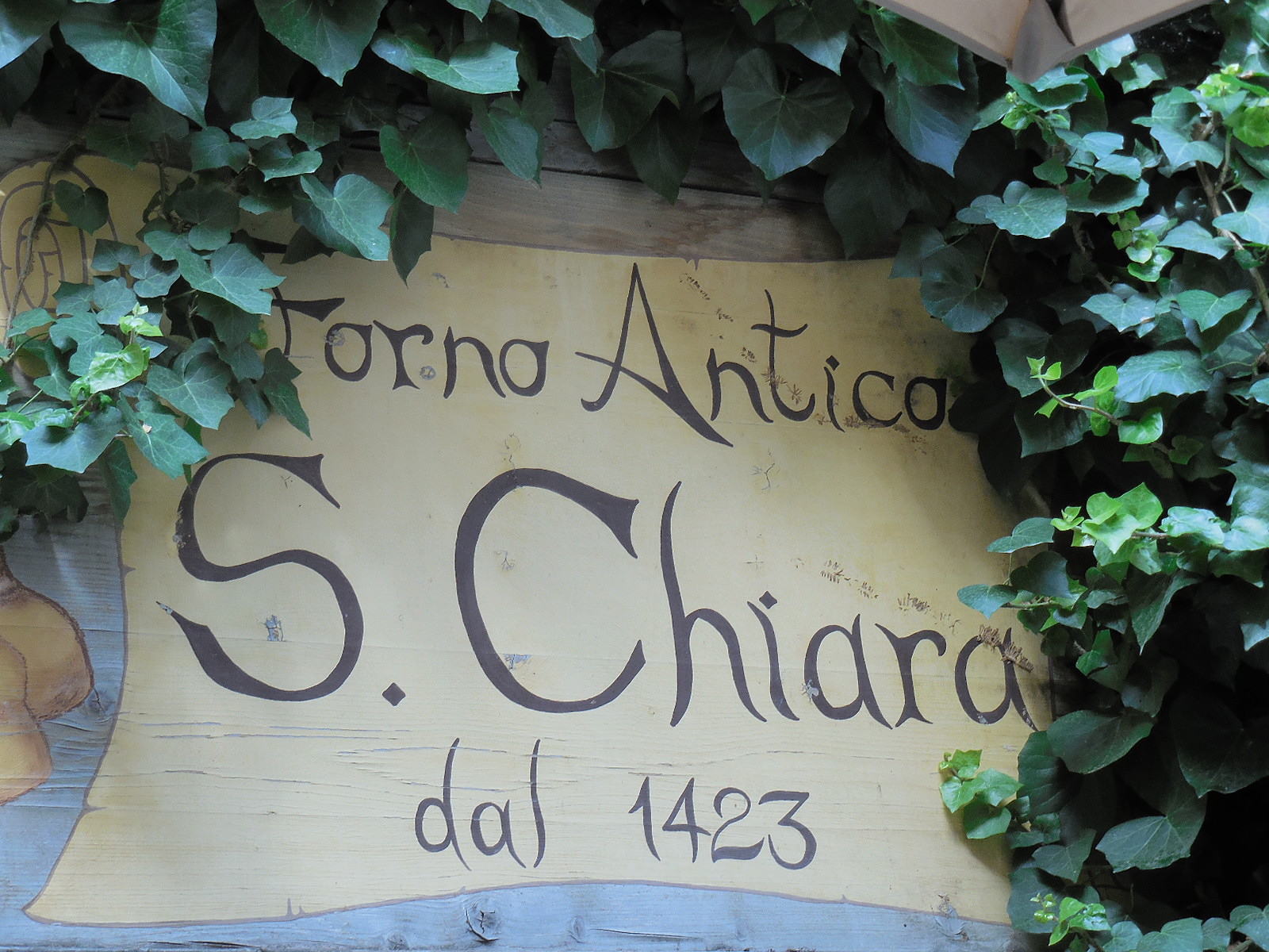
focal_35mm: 81
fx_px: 2969
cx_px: 634
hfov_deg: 24.1
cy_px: 476
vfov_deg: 18.2
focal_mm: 14.5
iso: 125
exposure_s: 1/125
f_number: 4.9
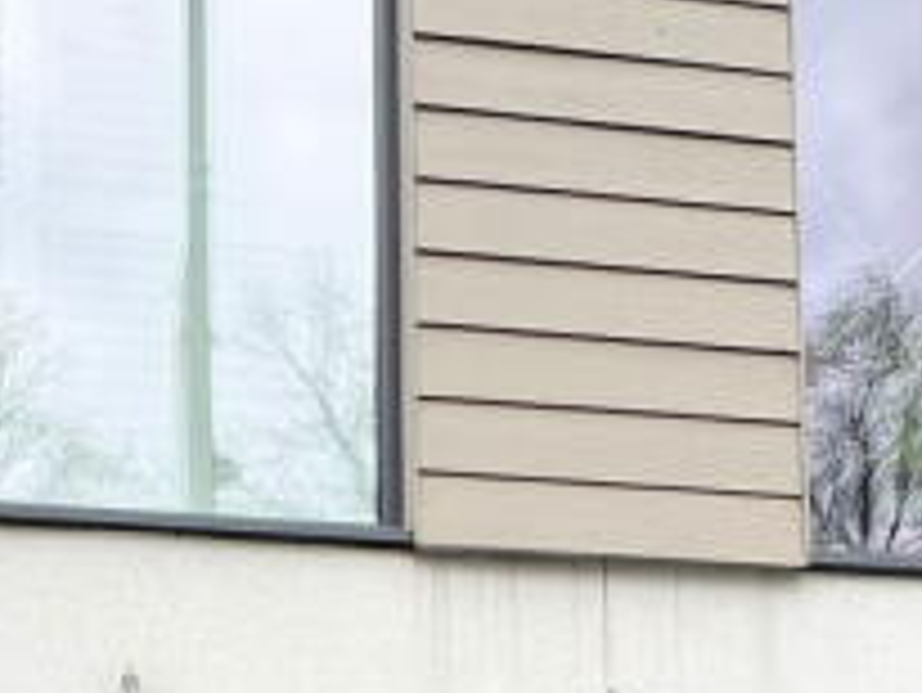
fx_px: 1732
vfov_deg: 19.1
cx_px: 355
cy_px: 1107
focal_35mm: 65
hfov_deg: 29.7
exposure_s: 1/361
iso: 32
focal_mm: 1.57
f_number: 1.8
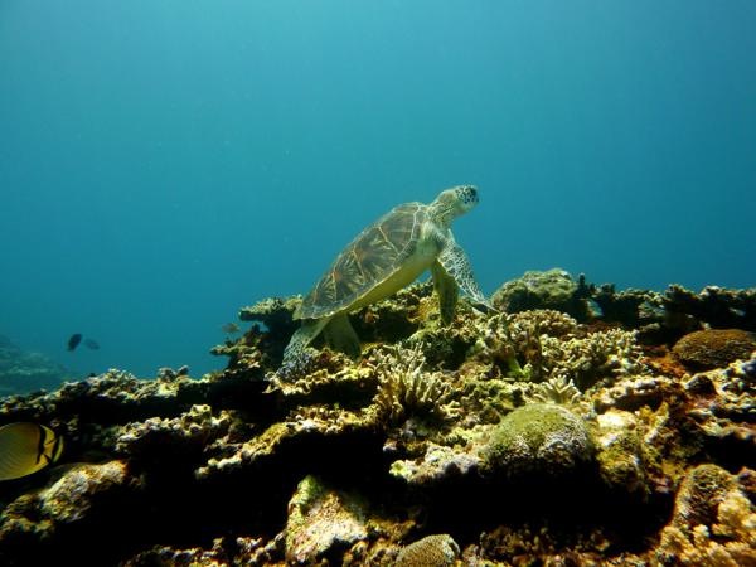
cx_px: 378
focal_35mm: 25
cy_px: 284
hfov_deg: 69.4
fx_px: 546
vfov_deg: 54.9
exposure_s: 1/160
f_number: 4
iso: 80
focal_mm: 4.1
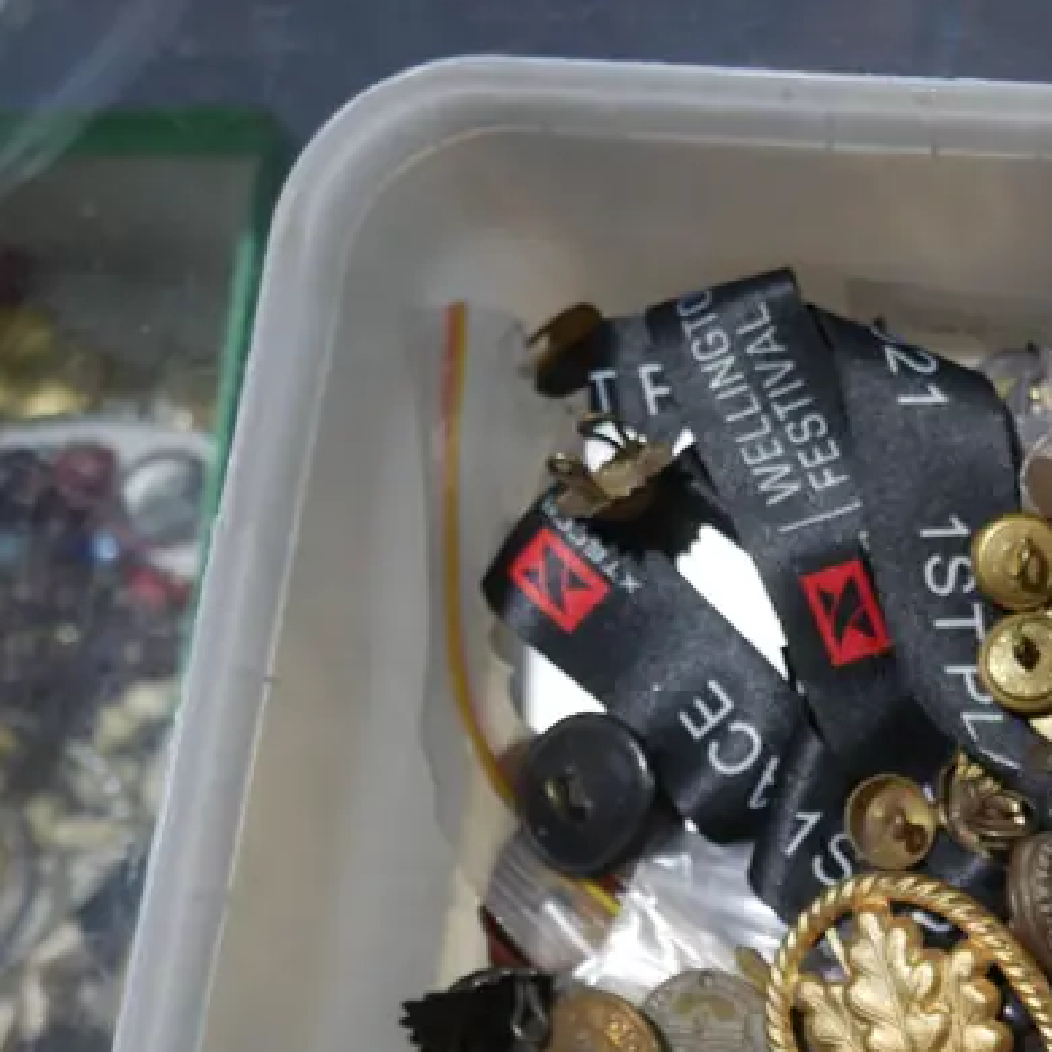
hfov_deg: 24.4
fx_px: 2235
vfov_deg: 26.4
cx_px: 1208
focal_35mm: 65
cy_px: 681
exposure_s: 1/100
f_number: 3.5
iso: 200
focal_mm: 14
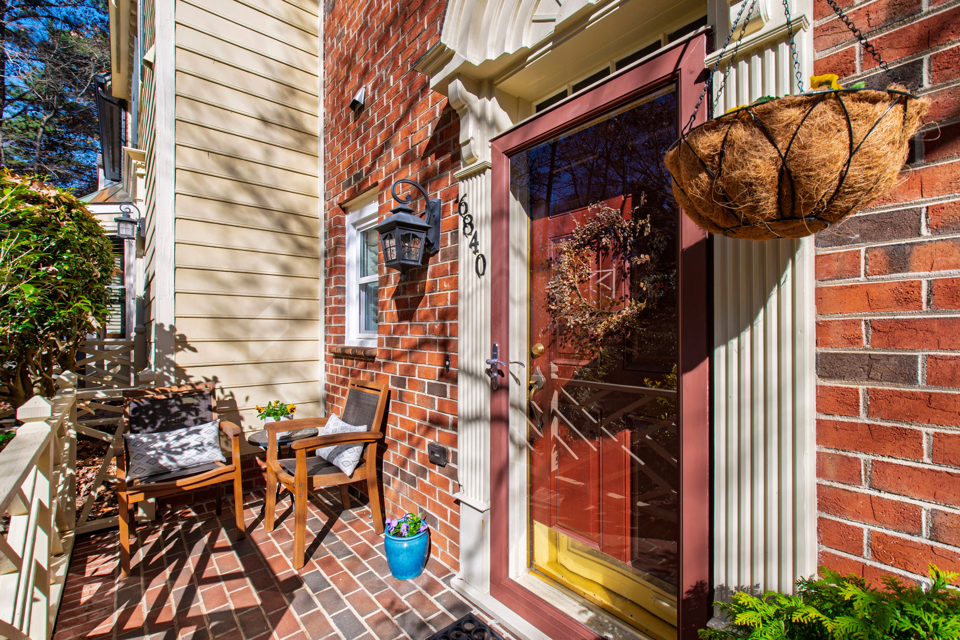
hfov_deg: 100.4
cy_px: 320
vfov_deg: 77.3
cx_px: 480
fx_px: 400
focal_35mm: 15
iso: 100
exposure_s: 1/250
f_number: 8
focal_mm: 10
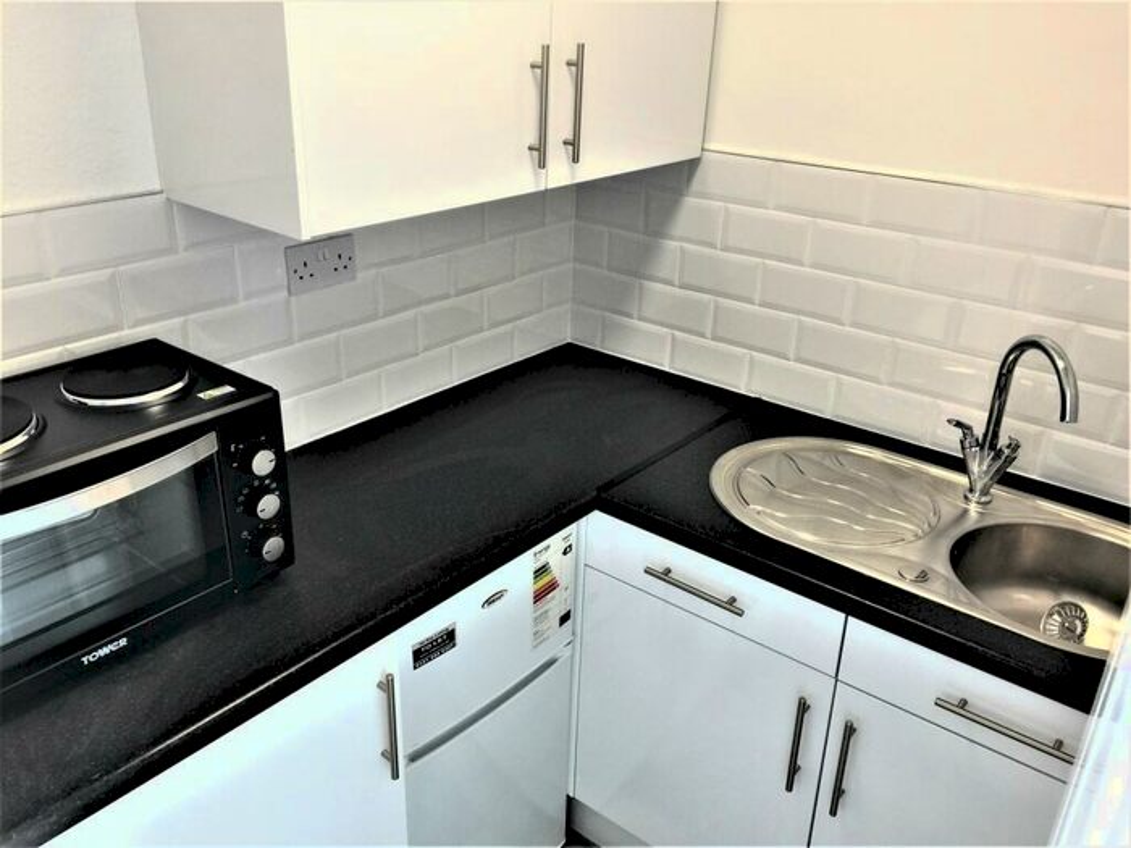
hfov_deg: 61.7
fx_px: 948
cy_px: 424
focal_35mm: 29
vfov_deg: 48.2
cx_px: 566
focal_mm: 4.15
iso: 32
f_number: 2.2
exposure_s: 1/33
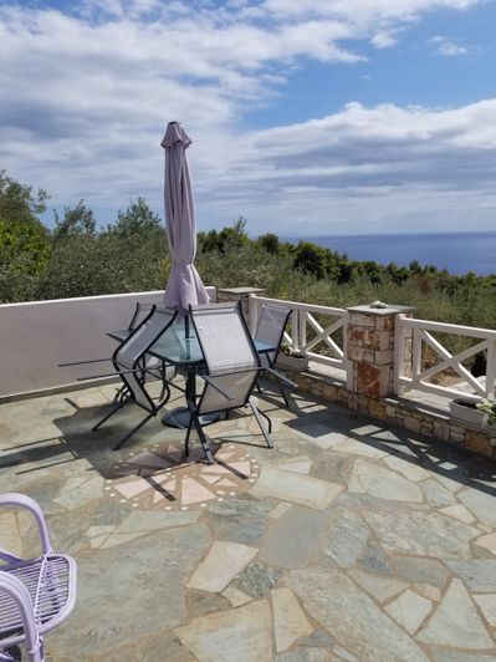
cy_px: 331
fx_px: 497
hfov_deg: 53.1
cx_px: 248
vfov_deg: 67.3
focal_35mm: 26
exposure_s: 1/5184
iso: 50
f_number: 1.7
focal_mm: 4.25
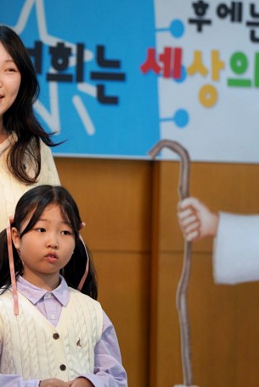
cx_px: -28
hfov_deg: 3.5
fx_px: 4248
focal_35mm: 394
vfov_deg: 5.2
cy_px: 148
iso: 800
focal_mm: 200
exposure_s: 1/250
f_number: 4
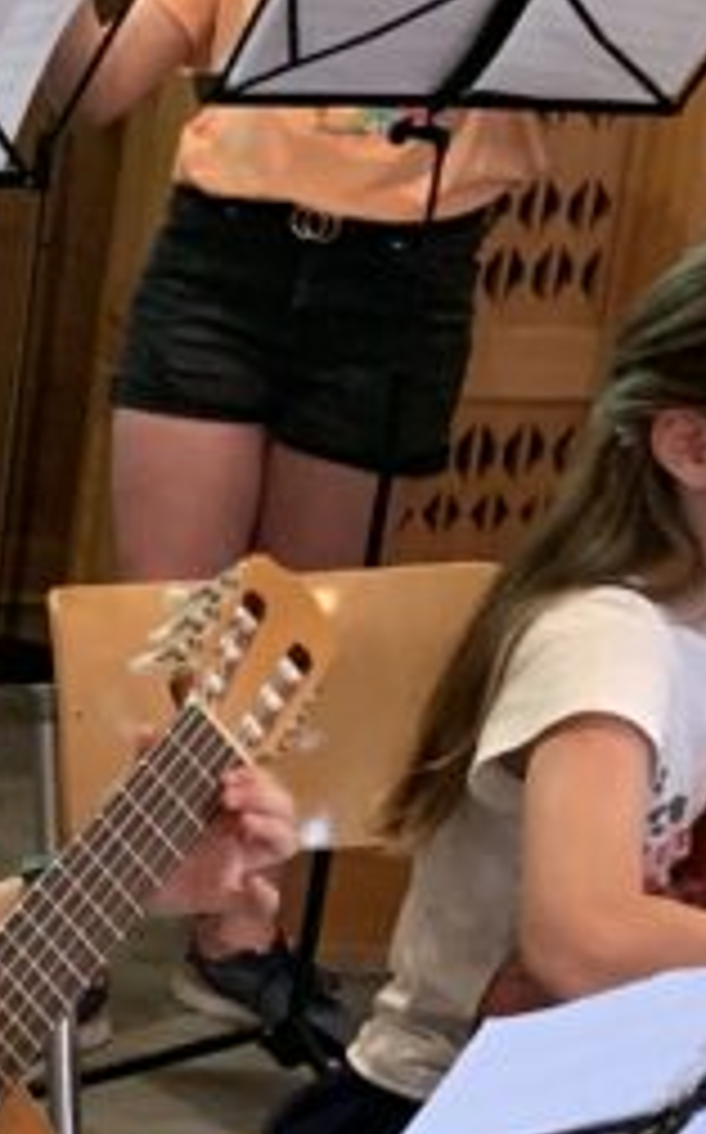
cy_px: 675
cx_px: -1434
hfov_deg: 9.2
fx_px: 3456
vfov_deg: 18.6
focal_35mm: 112
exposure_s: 1/50
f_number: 1.8
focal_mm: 4.25
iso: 250
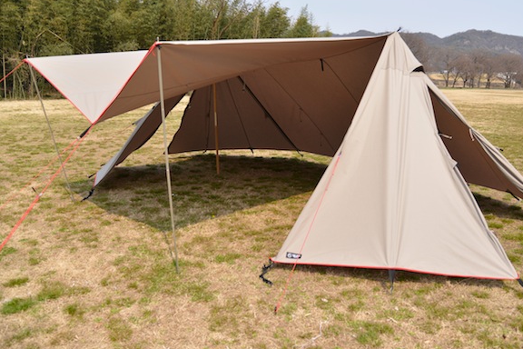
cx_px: 296
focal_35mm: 30
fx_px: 436
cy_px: 150
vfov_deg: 43.5
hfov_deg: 61.7
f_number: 4
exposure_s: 1/3200
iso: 400
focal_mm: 24
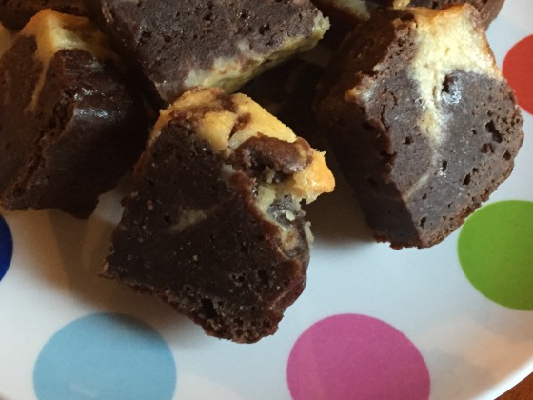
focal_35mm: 53
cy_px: 119
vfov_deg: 27.3
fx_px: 816
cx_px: 227
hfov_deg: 36.1
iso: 250
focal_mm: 4.15
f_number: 2.2
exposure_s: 1/17
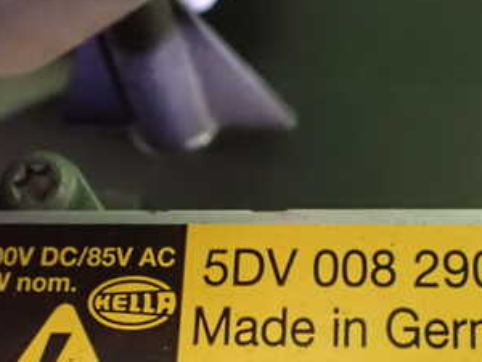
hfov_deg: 27.0
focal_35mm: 72
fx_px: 1003
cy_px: 299
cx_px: 268
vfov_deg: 20.2
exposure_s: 1/15
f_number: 2.5
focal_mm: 6.37
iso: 1600
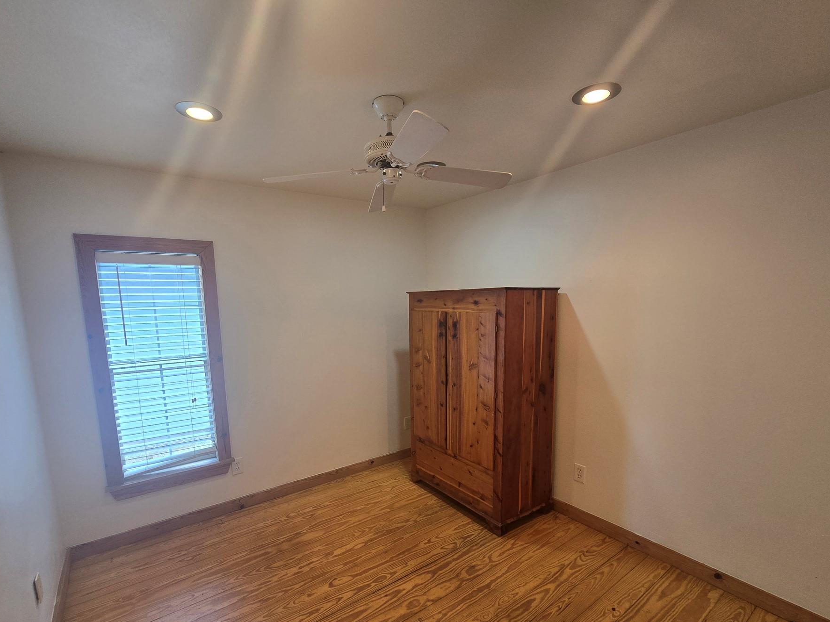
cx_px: 405
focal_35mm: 15
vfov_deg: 81.3
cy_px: 351
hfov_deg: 98.2
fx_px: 360
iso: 80
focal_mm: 2.2
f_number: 2.2
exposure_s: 1/60
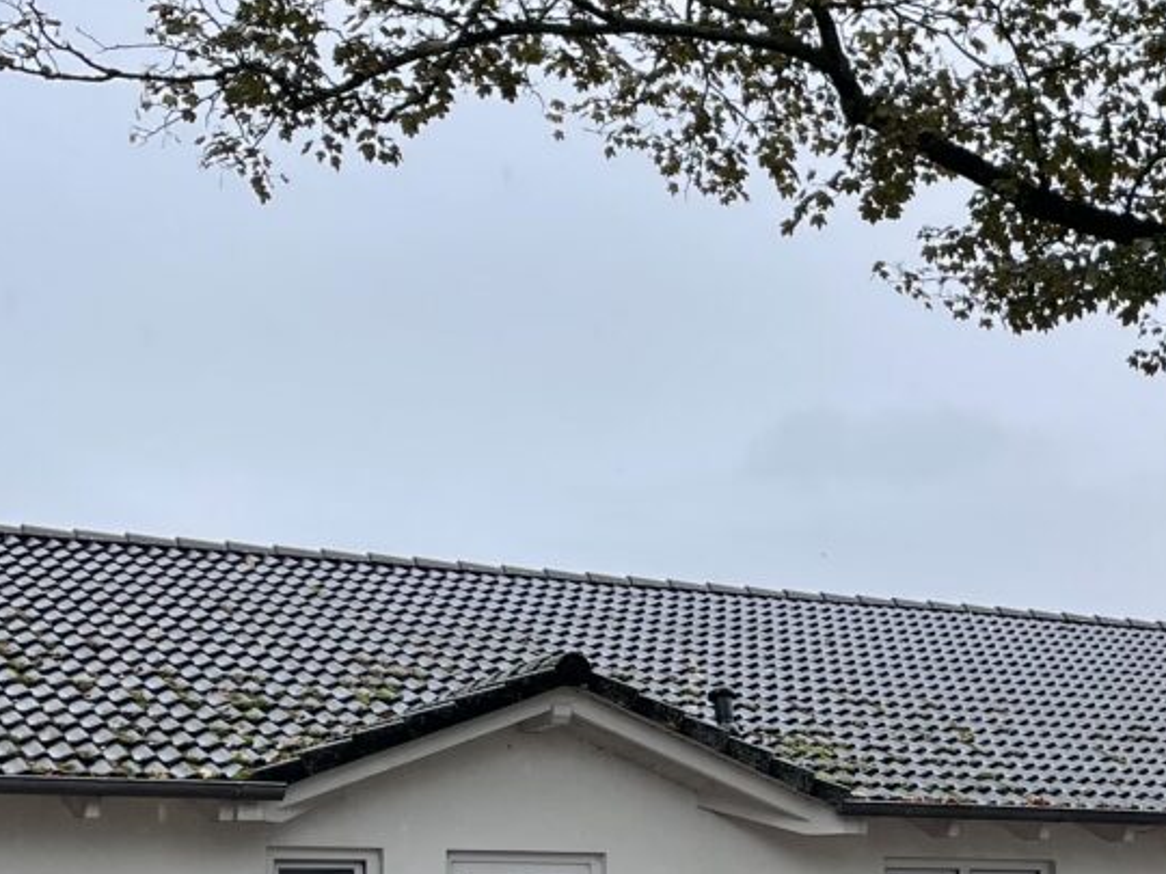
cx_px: 1095
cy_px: 796
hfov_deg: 24.5
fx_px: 2594
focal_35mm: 77
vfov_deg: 18.8
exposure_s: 1/779
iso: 32
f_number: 1.6
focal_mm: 4.2
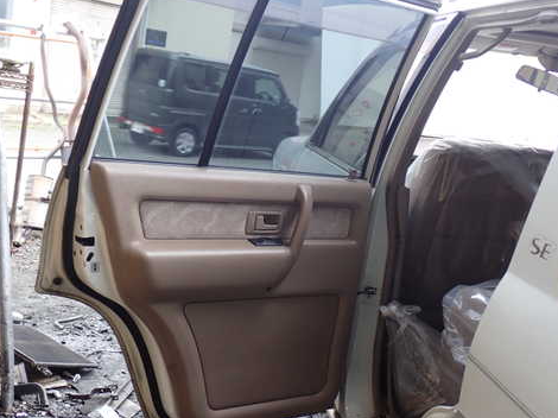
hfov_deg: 41.2
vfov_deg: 31.5
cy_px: 184
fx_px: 741
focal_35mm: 46
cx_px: 239
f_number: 2.5
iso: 125
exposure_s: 1/80
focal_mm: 6.37
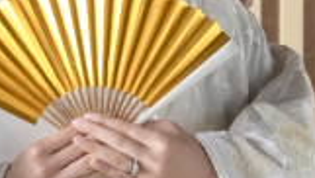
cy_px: -122
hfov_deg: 7.2
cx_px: -80
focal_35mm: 296
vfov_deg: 4.1
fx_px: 2475
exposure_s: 1/125
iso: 1600
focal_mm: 57
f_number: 4
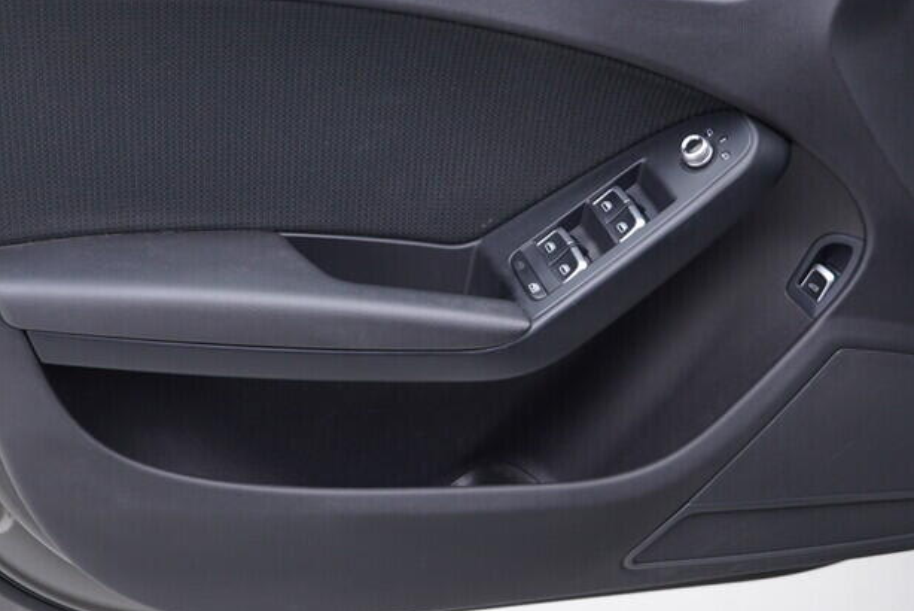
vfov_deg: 22.6
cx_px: 380
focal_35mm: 60
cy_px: 279
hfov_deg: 33.3
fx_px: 1524
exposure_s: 1/40
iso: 160
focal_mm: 24
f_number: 2.8
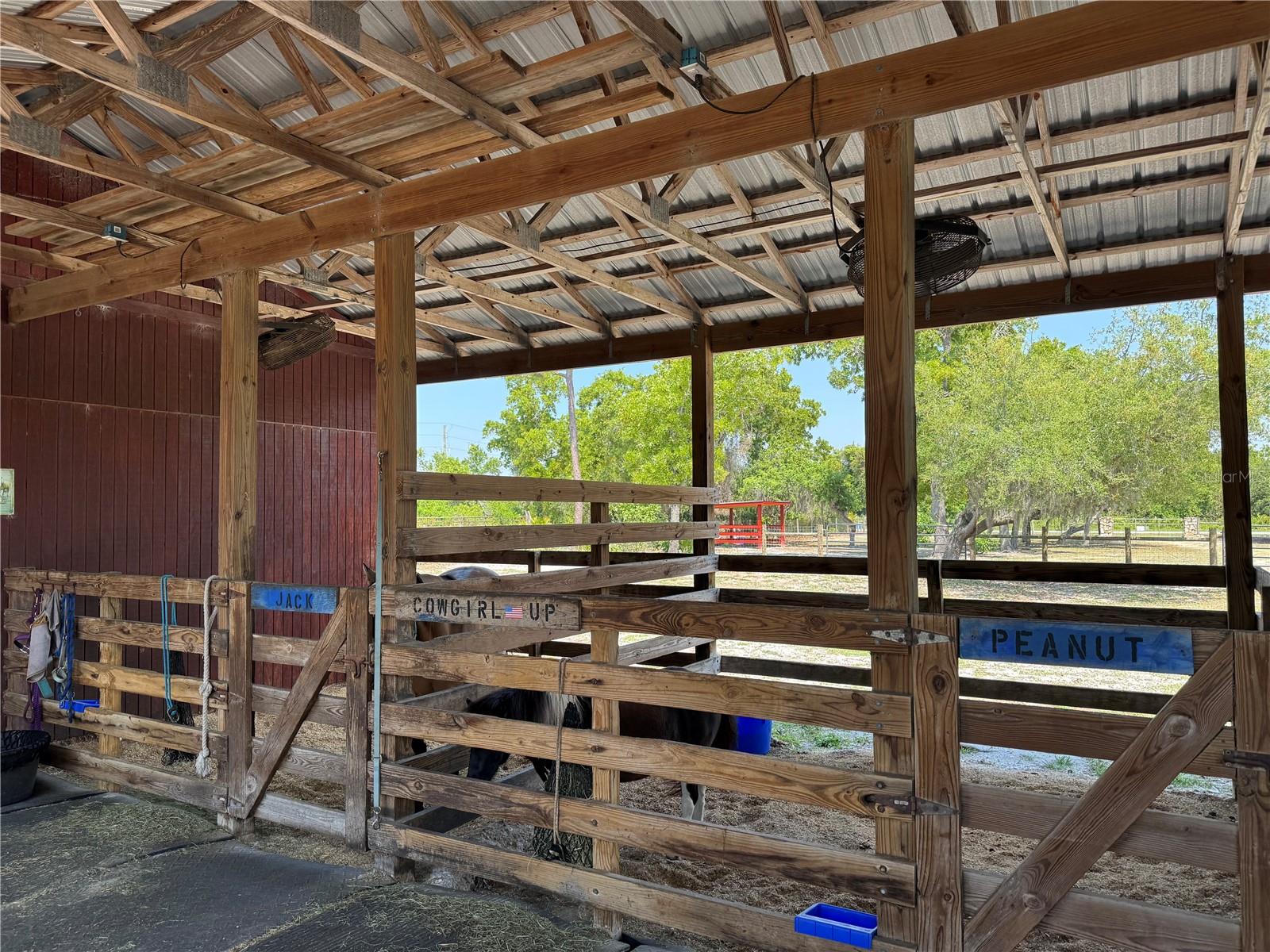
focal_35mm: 24
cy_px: 476
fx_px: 881
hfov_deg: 71.6
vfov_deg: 56.8
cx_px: 635
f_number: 1.78
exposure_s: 1/562
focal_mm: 6.76
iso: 80
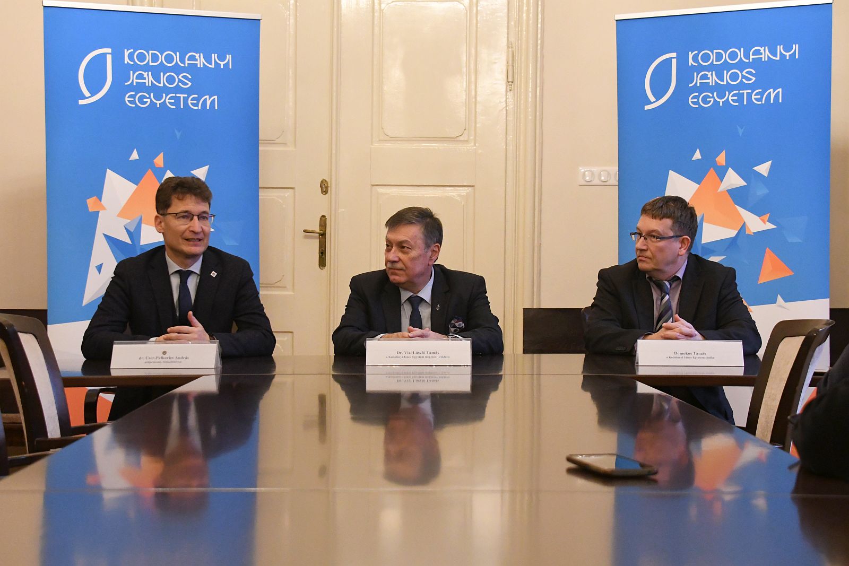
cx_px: 424
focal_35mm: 75
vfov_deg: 18.2
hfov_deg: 27.0
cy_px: 283
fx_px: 1769
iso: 5000
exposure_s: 1/125
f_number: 5.6
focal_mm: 50
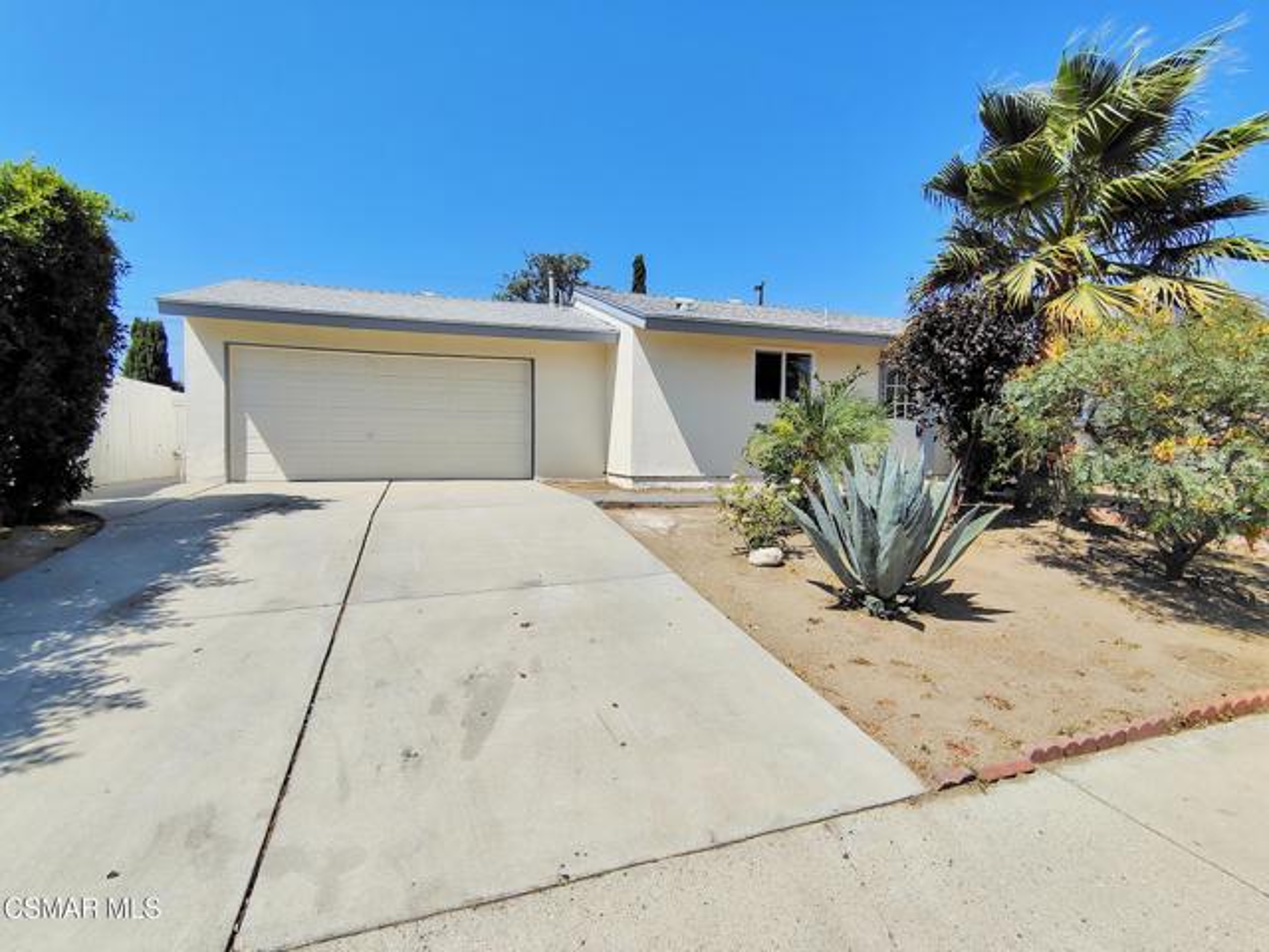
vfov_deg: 78.1
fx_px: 587
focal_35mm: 16
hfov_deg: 94.5
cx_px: 634
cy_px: 476
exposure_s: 1/1710
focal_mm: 2.13
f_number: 2.2
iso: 100
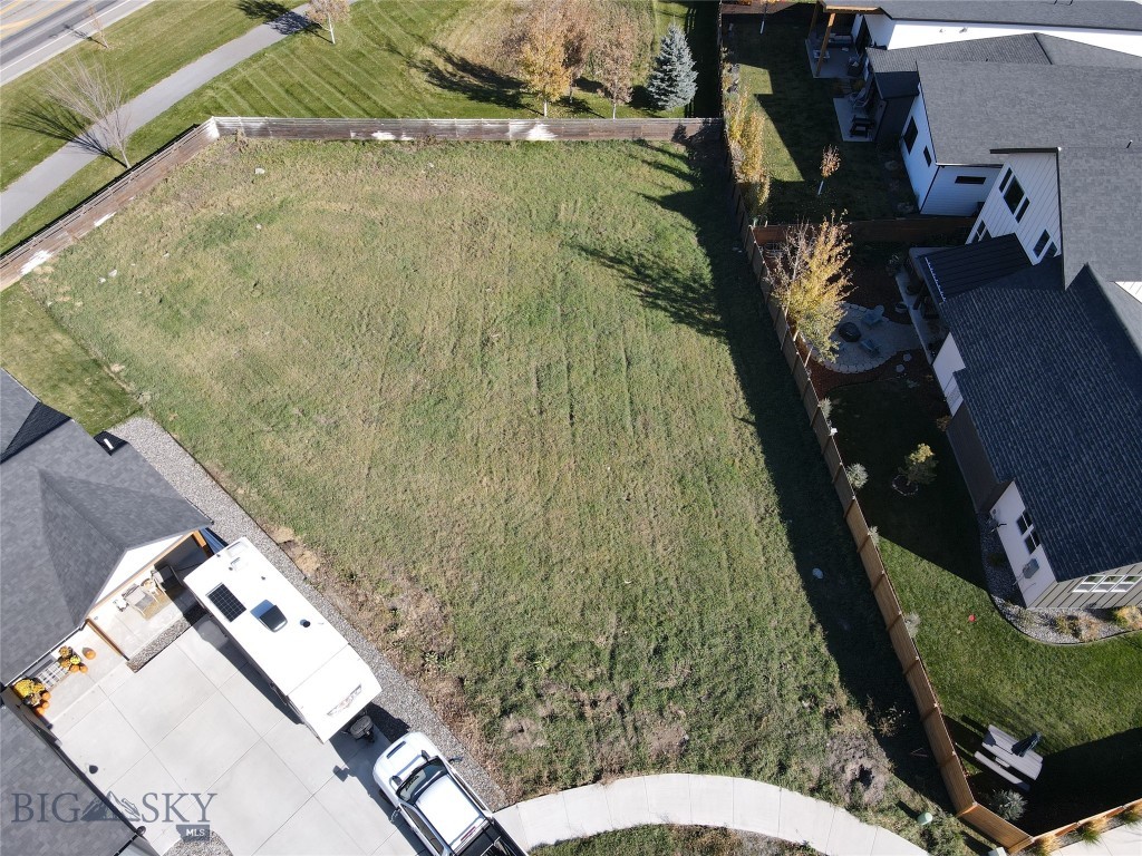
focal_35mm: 24
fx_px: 792
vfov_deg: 56.8
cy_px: 428
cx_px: 571
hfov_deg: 71.6
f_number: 2.8
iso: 100
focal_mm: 4.5
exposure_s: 1/400
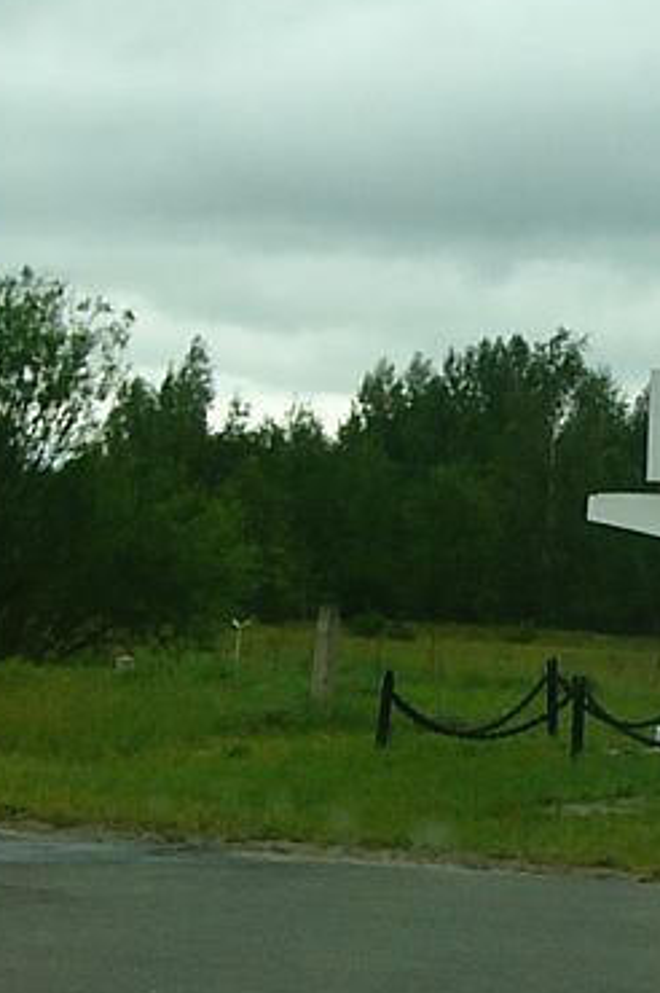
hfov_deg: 9.7
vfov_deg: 14.7
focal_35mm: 140
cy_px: 408
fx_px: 3857
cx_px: 657
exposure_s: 1/160
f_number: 4
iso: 50
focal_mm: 6
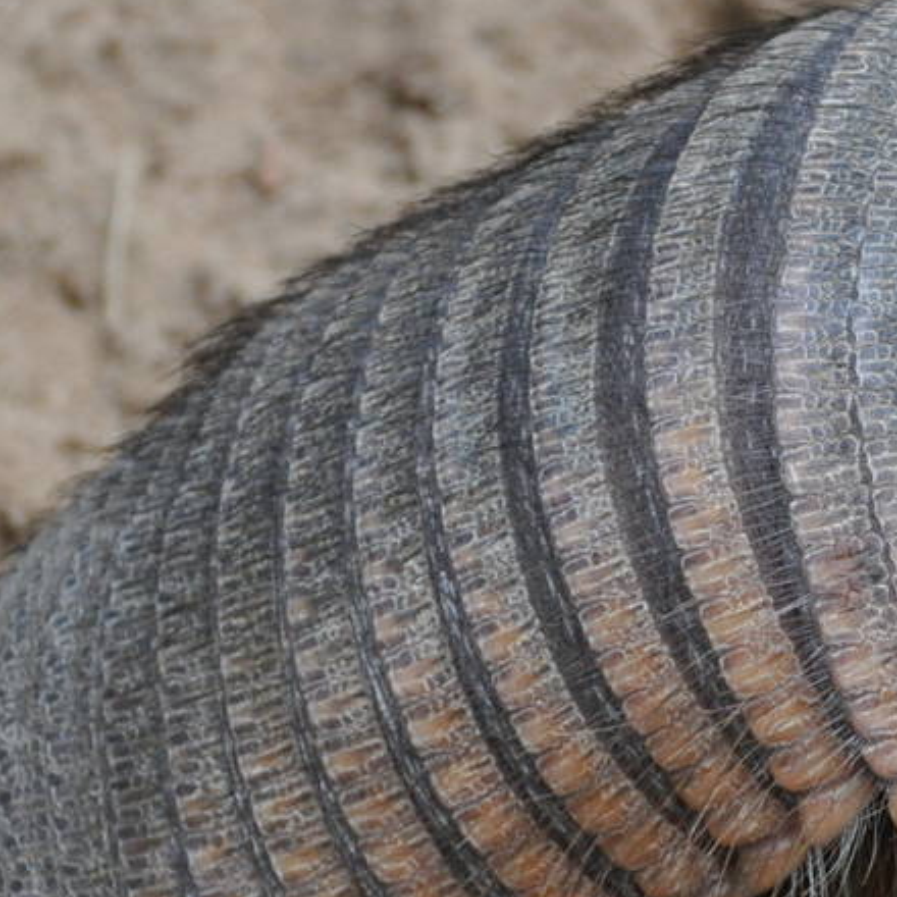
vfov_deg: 2.8
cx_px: 775
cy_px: 633
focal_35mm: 626
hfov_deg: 2.8
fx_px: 18339
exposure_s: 1/640
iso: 1000
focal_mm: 135
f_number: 6.3
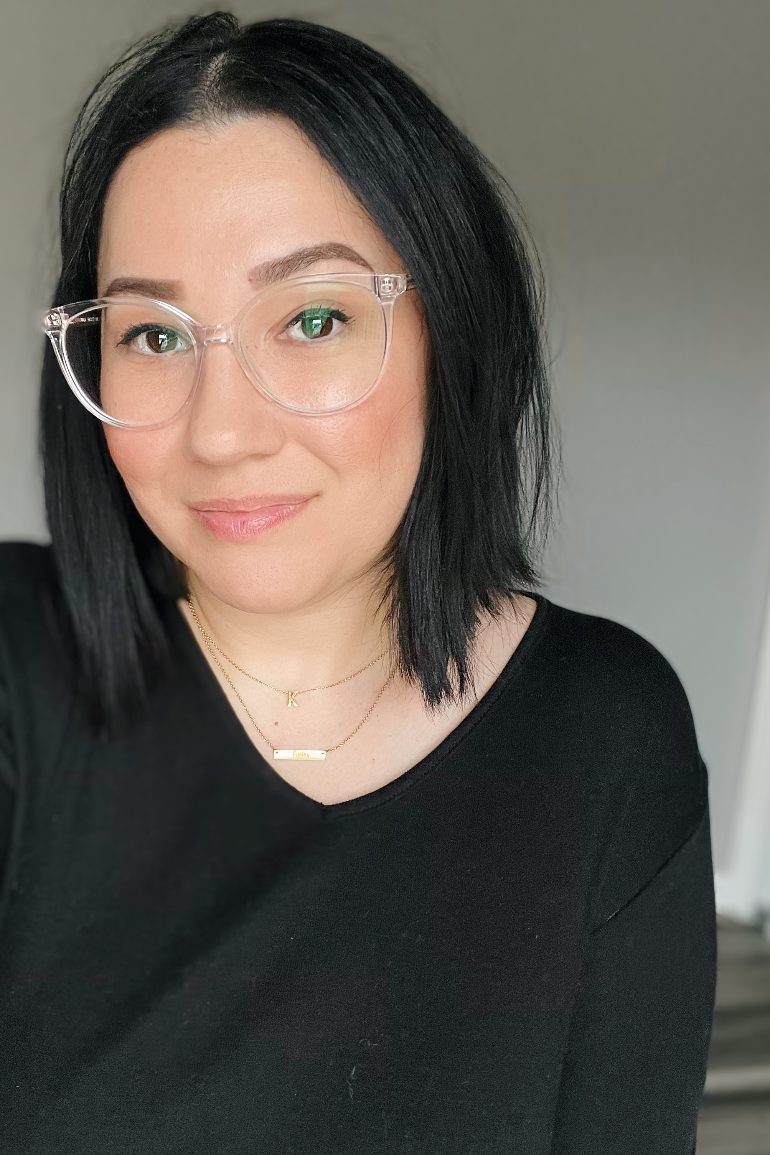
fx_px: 1027
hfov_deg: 41.0
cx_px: 335
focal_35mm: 32
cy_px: 578
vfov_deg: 58.7
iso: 250
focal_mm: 2.71
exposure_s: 1/60
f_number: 2.2
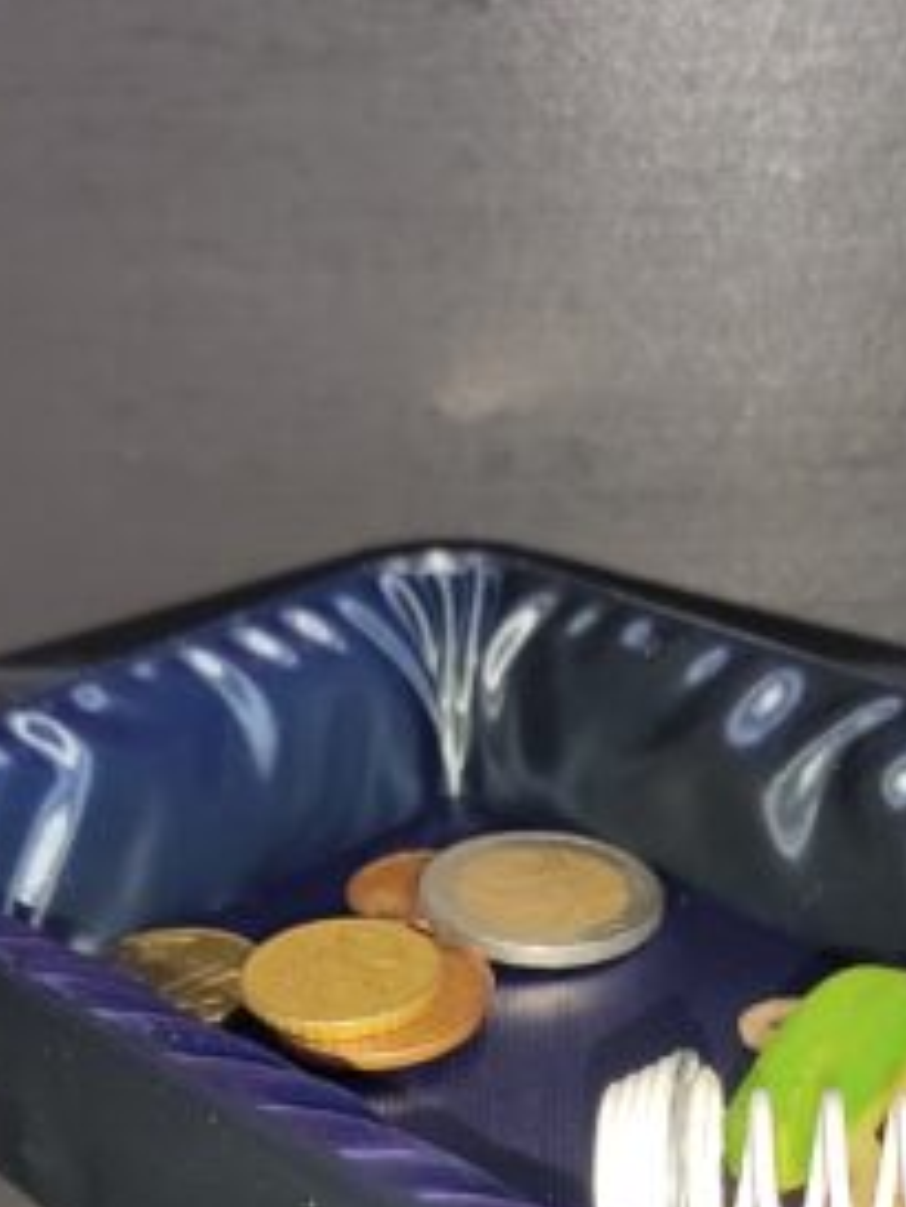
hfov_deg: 22.8
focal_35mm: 64
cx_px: 628
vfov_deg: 28.7
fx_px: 2232
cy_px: 1158
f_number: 1.79
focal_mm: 4.74
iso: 329
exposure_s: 1/33
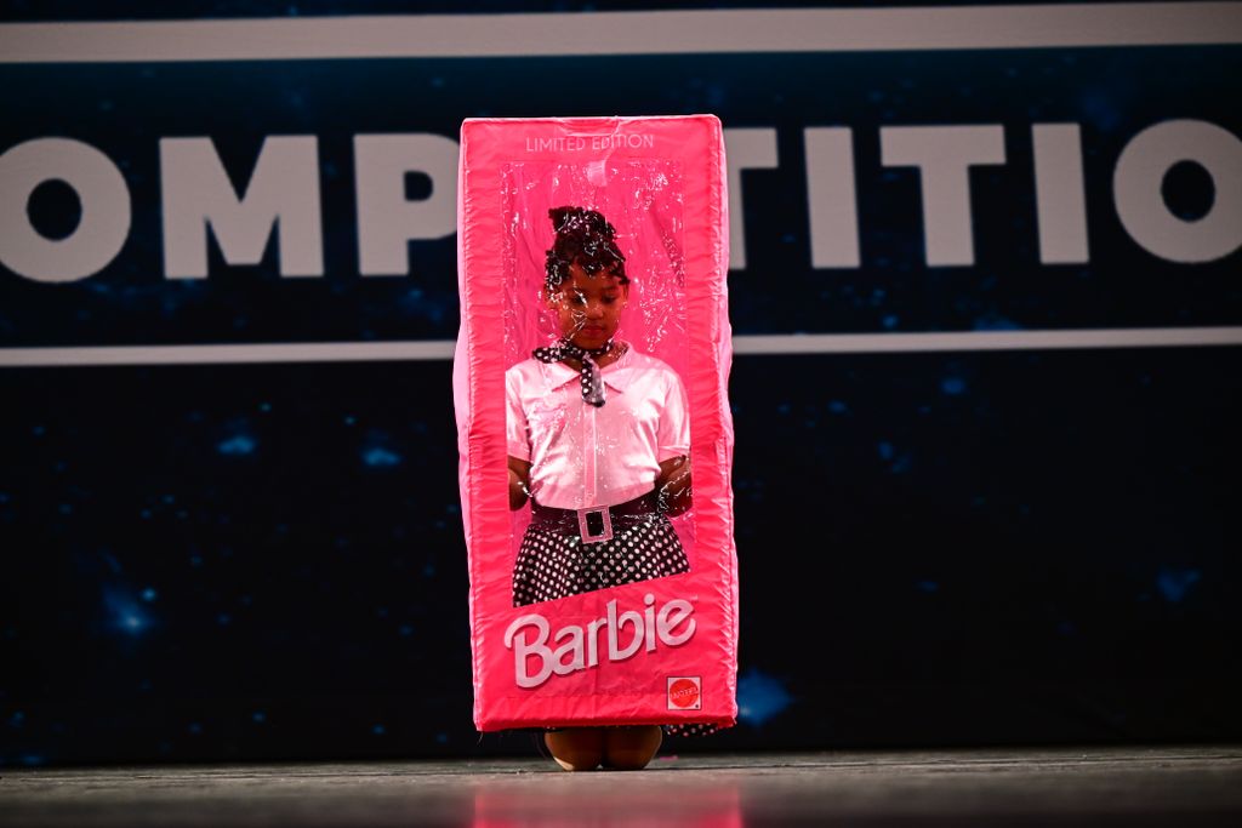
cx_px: 621
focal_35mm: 135
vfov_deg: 10.2
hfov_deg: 15.2
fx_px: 4658
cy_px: 414
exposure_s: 1/640
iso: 3200
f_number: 3.5
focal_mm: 135
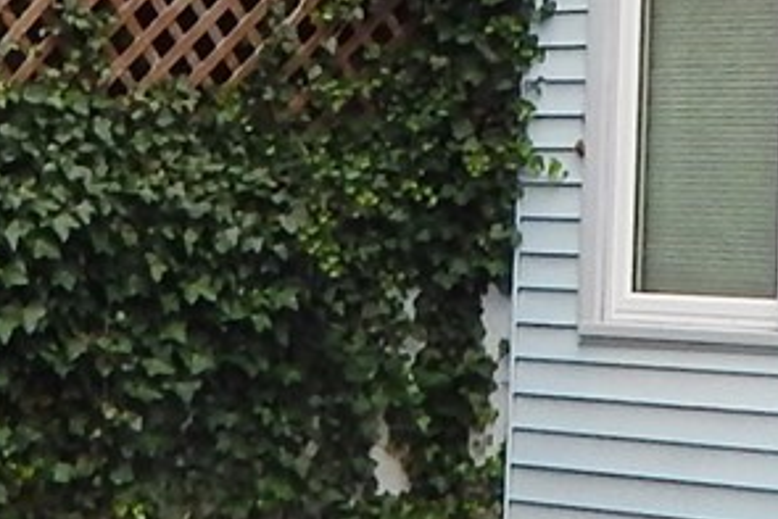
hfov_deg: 12.3
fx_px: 3589
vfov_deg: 7.9
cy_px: -511
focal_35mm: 166
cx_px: 554
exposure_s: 1/200
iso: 125
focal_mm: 4
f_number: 3
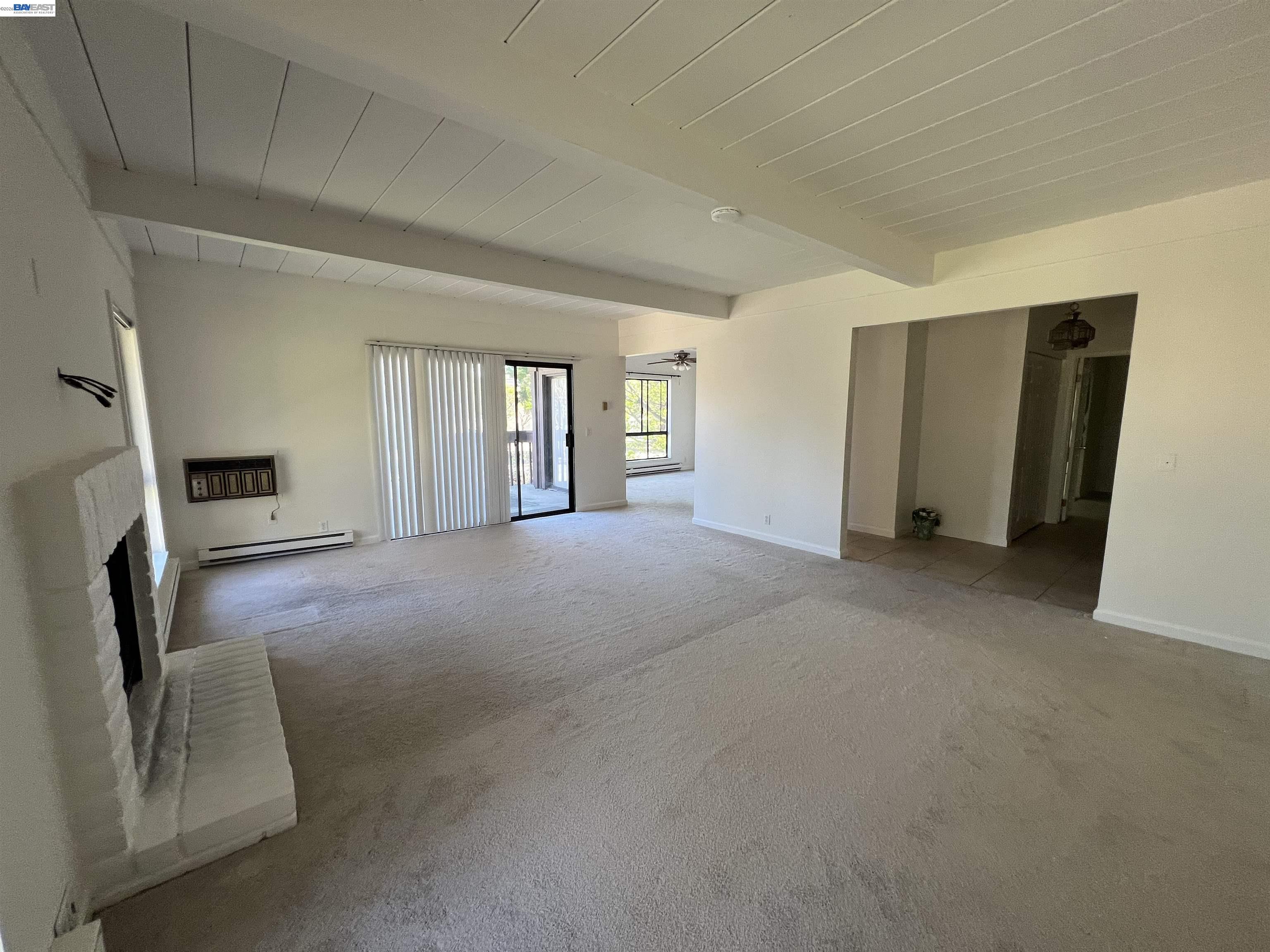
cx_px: 635
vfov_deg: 89.9
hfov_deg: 106.2
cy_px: 476
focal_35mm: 13
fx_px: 477
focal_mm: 1.57
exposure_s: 1/120
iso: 100
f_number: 1.8
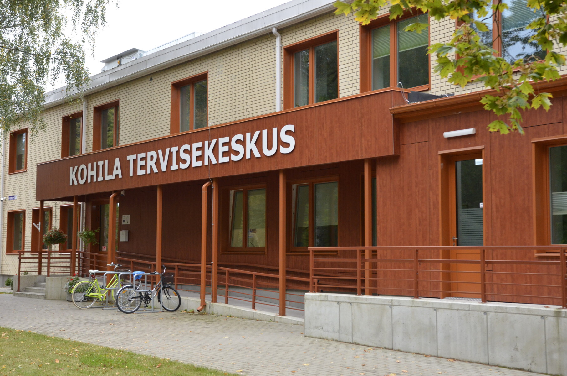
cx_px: 284
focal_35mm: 52
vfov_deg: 25.6
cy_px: 188
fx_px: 825
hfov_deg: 37.9
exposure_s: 1/400
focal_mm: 35
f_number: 4.5
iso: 1250
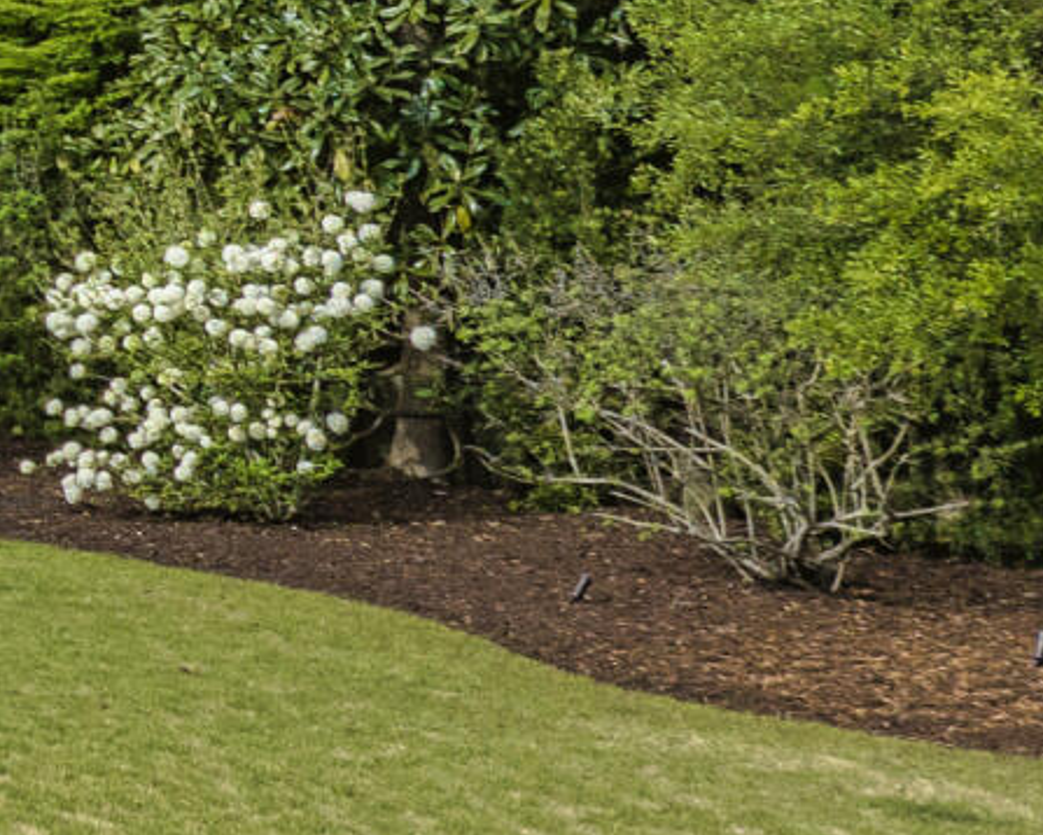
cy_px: -180
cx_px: -1916
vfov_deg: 9.7
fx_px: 4849
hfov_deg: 9.8
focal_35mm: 157
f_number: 4
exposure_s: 1/1250
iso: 100
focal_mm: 12.29
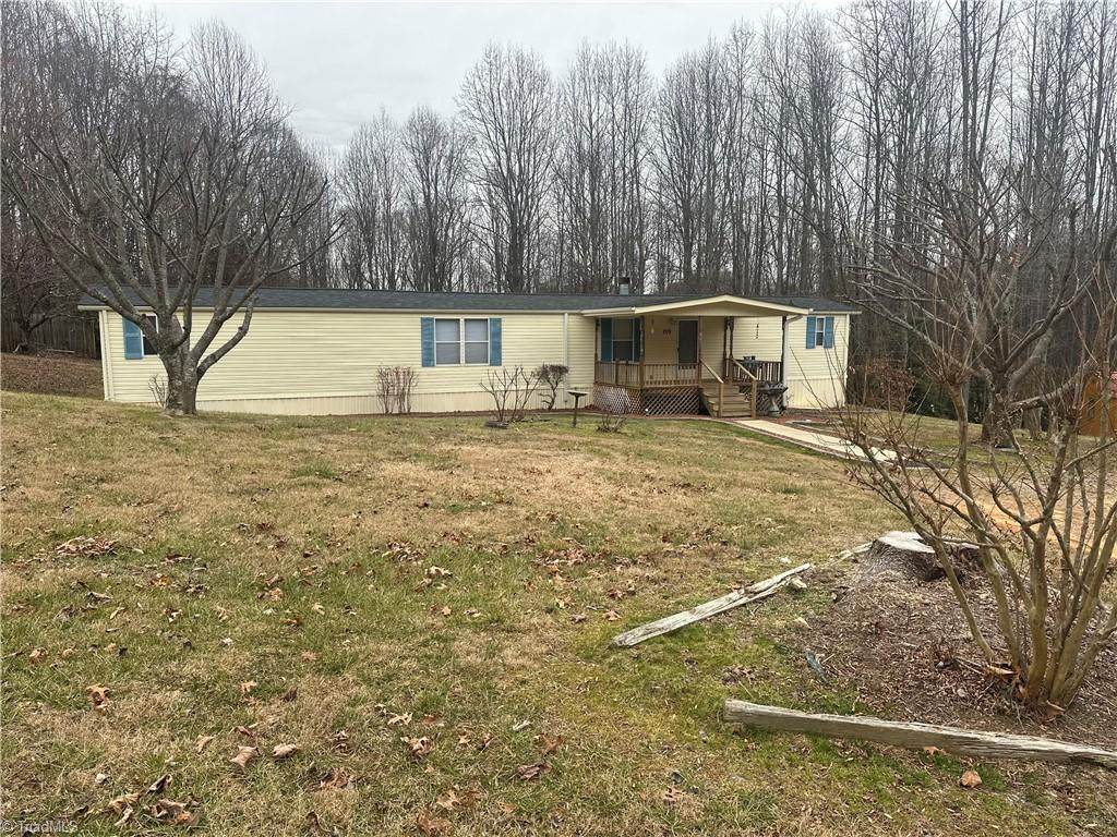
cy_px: 418
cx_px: 558
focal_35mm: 24
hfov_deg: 71.6
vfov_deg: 56.8
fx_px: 774
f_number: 1.78
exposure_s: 1/654
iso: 80
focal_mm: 6.86
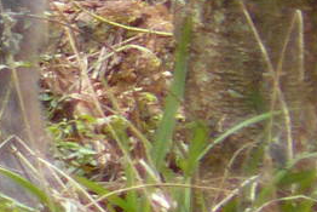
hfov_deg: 1.0
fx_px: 18157
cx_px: -492
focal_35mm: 2061
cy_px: 120
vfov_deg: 0.7
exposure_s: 1/30
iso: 200
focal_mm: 54.2
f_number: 3.3
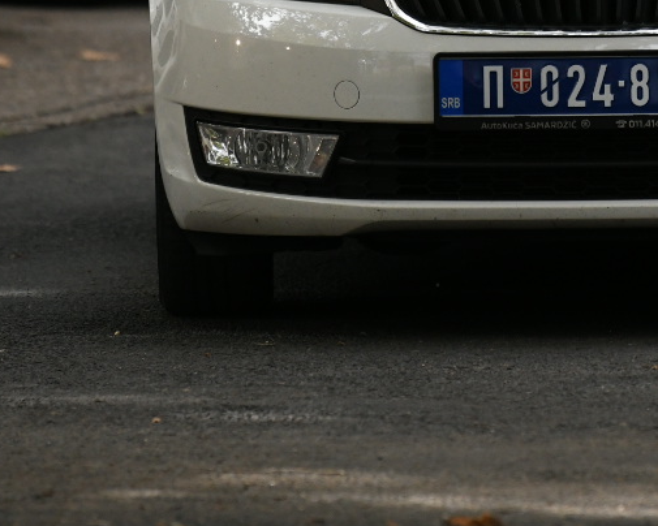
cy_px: -132
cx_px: 516
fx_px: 11724
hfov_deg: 3.2
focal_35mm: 602
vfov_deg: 2.6
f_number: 3.5
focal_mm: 200
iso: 1600
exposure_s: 1/3200
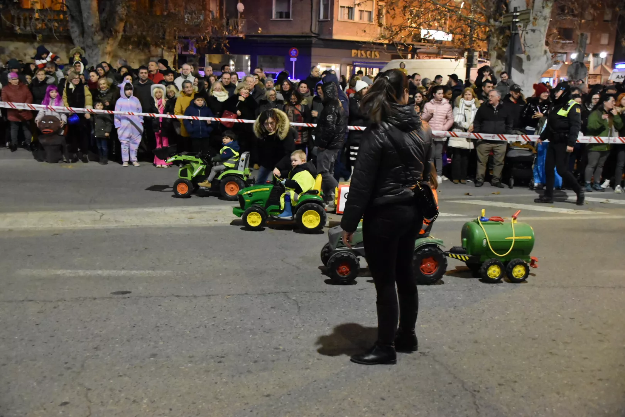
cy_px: 208
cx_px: 312
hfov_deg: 53.1
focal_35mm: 36
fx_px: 625
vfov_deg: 36.9
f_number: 4
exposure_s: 1/60
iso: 8000
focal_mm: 24
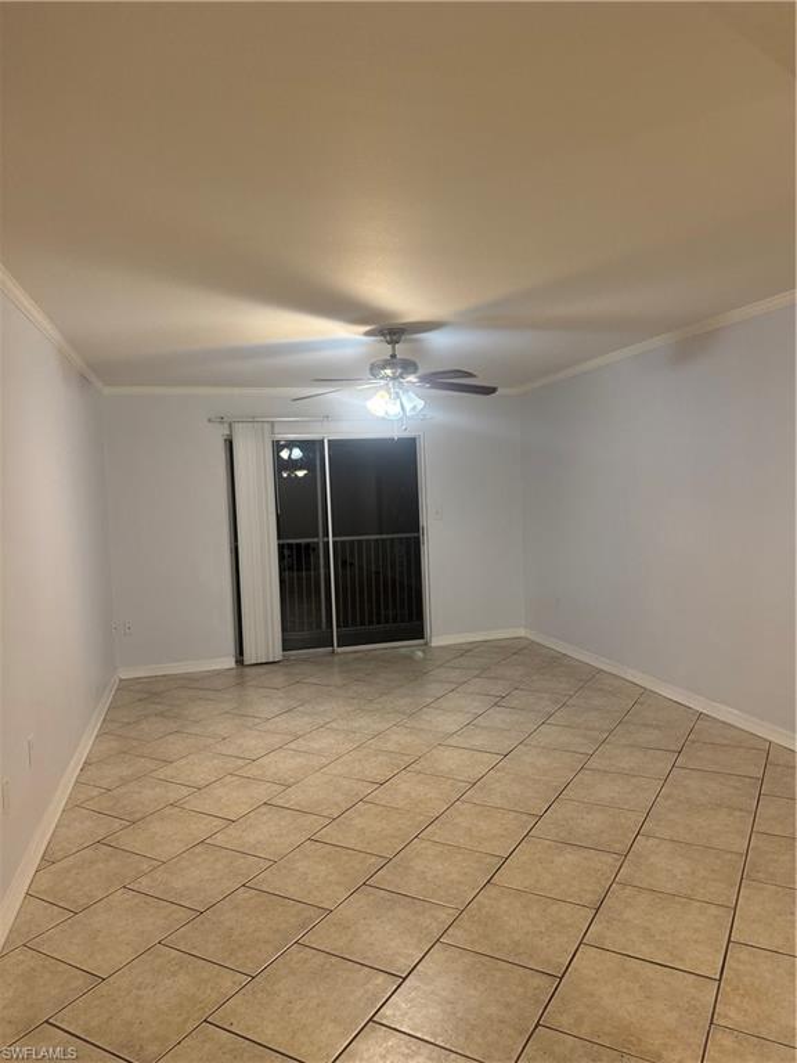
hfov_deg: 56.8
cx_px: 398
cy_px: 532
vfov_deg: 71.6
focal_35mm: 24
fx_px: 737
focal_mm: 6.76
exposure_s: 1/60
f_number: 1.78
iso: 250
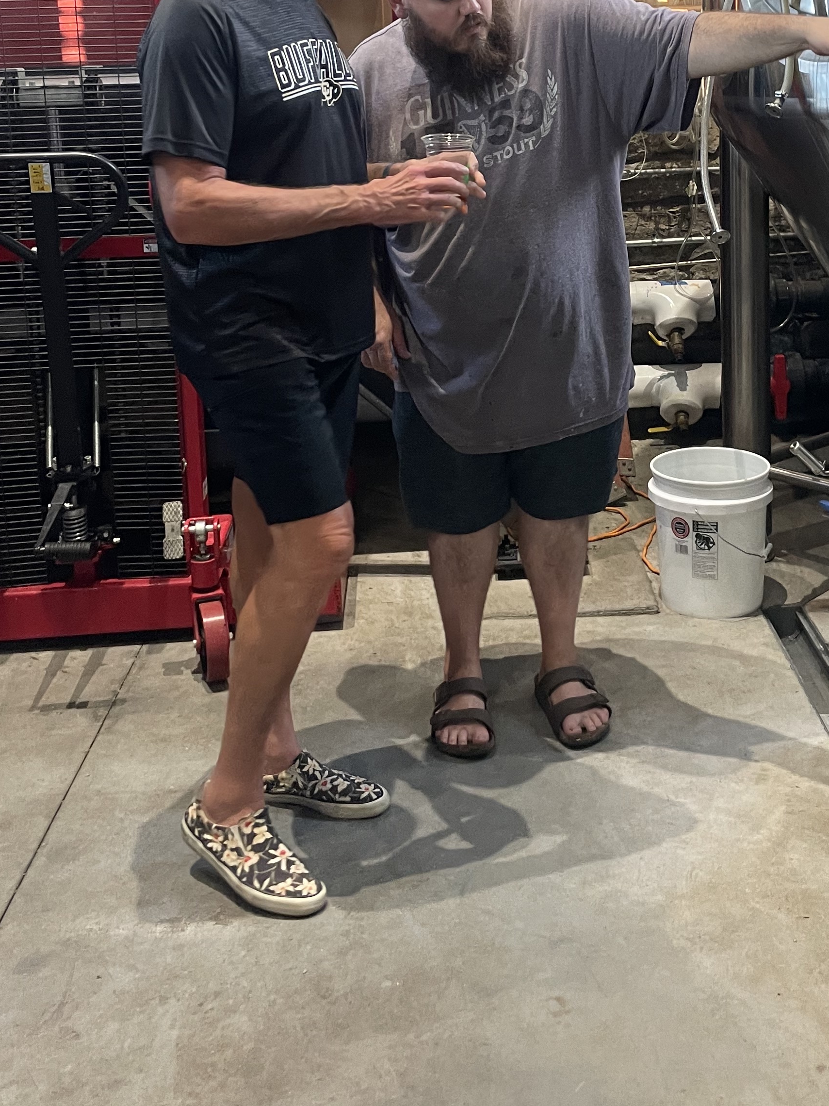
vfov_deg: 40.0
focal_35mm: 46
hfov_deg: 31.3
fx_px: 1469
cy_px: 264
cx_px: 534
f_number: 1.6
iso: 200
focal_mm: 4.2
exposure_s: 1/60
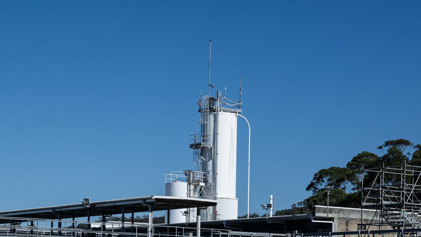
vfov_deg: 12.0
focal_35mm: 99
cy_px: 279
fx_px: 1105
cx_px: 162
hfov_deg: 21.5
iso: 160
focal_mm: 41
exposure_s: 1/2000
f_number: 6.3
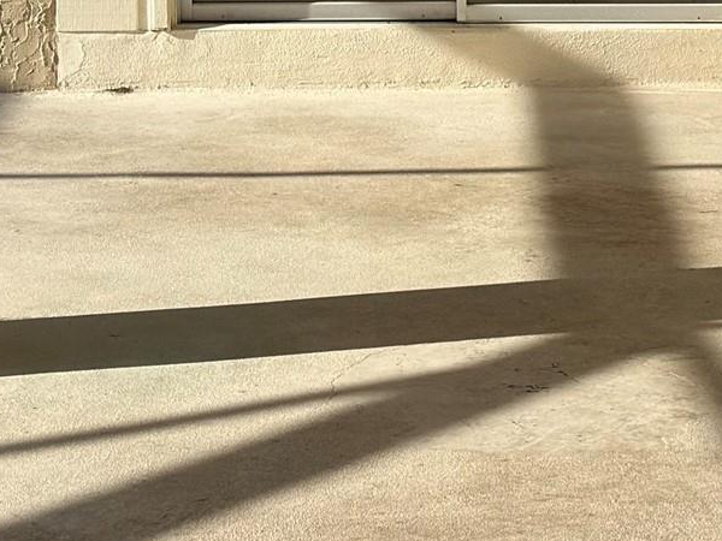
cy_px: -164
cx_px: 581
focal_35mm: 128
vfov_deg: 11.3
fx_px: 2670
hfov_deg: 15.3
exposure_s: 1/2667
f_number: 1.78
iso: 80
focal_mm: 6.86
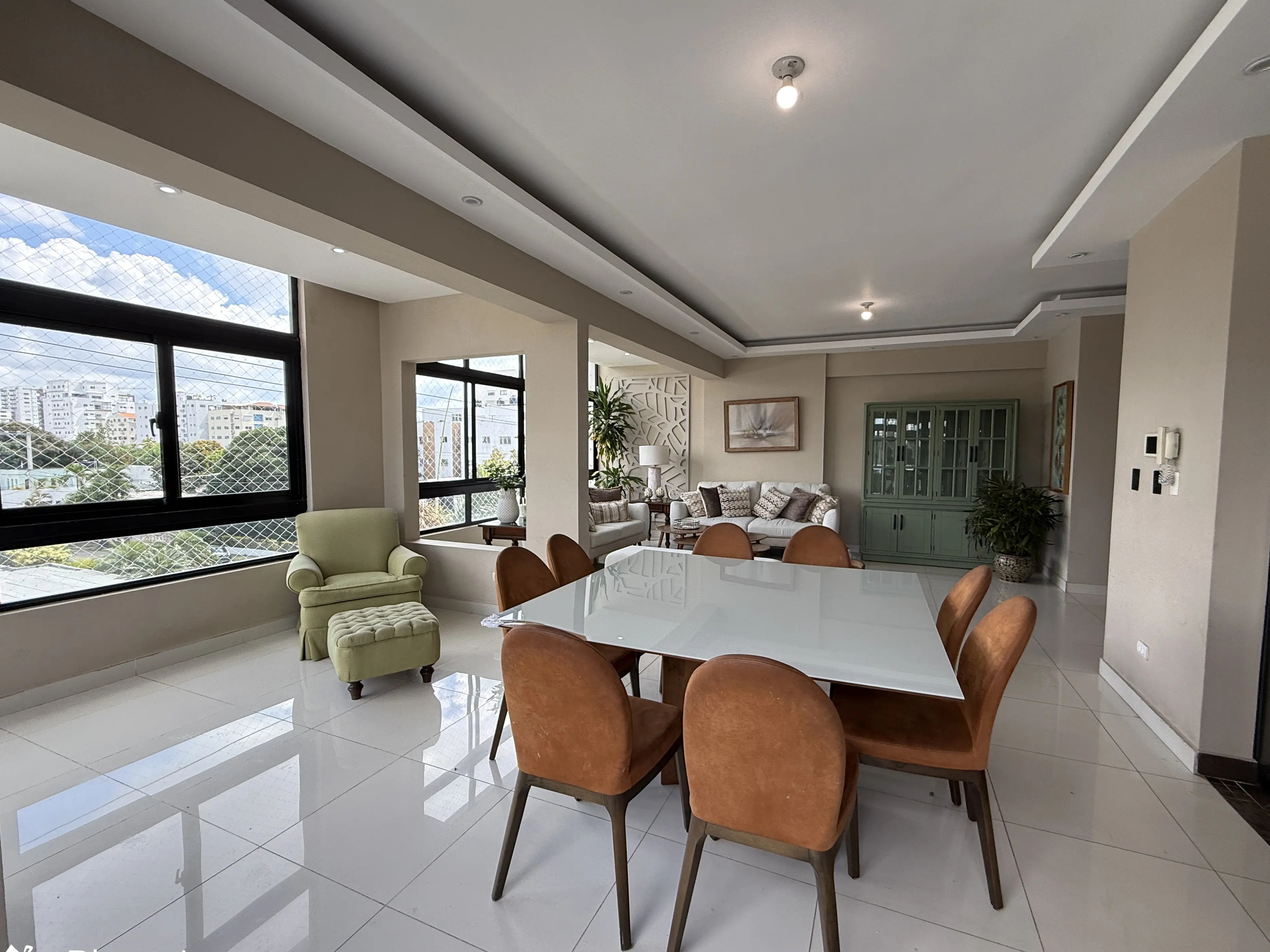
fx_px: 550
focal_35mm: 15
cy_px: 480
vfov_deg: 81.7
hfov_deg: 98.1
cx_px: 655
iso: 64
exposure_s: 1/250
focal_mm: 2.22
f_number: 2.2
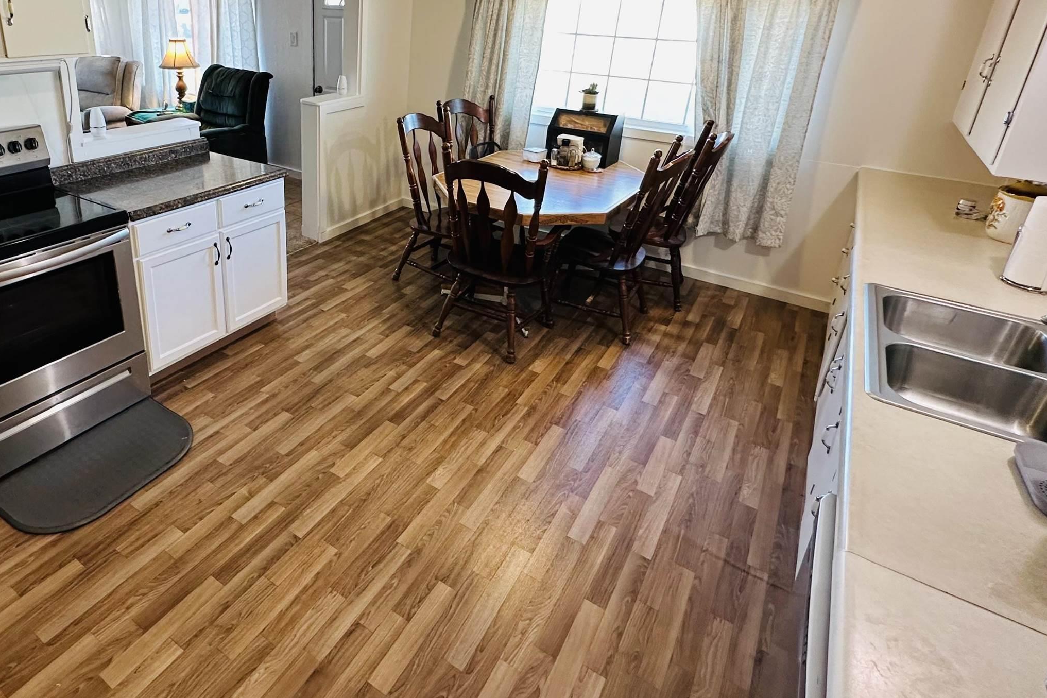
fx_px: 640
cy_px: 239
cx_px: 368
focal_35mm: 22
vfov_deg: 56.1
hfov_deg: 76.6
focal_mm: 2.22
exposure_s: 1/60
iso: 200
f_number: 2.2
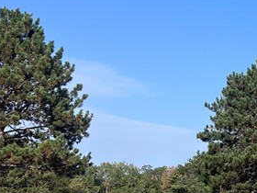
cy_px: 92
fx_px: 705
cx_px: 465
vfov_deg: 15.6
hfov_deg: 17.0
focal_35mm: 95
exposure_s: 1/4115
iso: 50
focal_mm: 5.7
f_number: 1.5
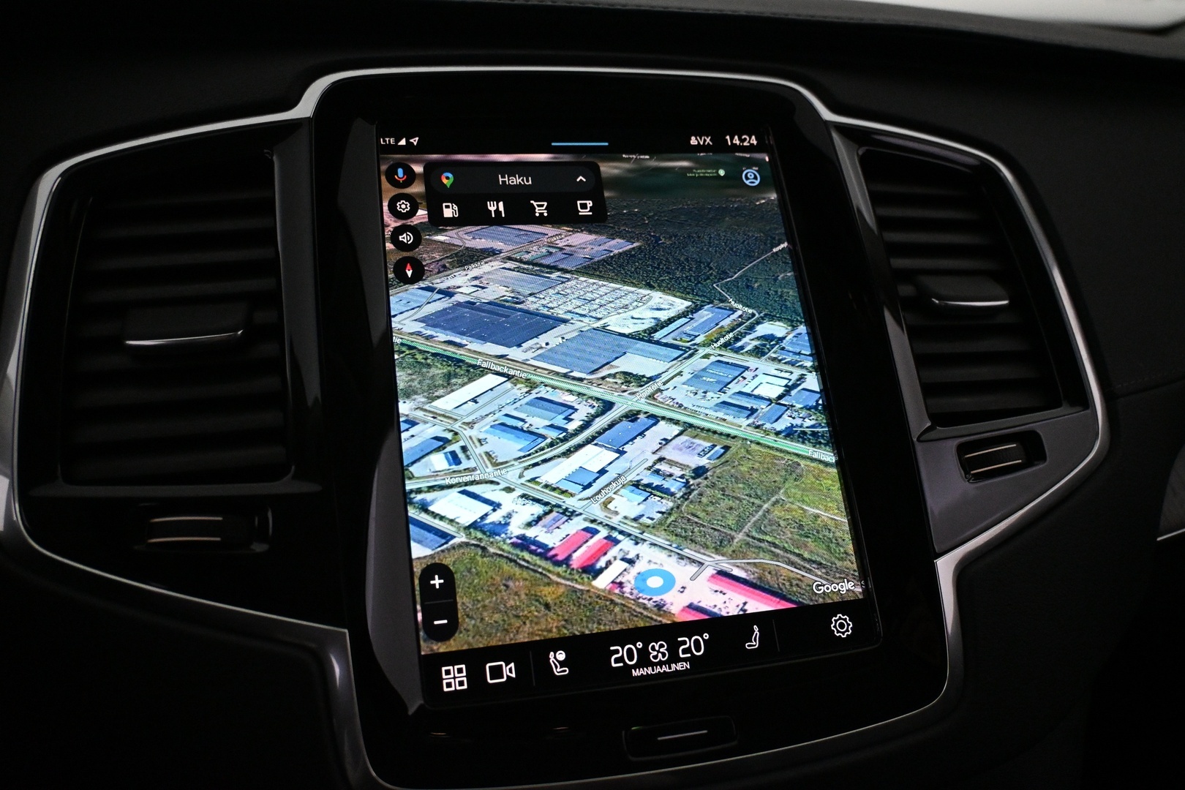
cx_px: 592
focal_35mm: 30
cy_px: 395
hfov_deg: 61.9
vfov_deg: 43.6
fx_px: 987
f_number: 3.8
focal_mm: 20
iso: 4000
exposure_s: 1/320
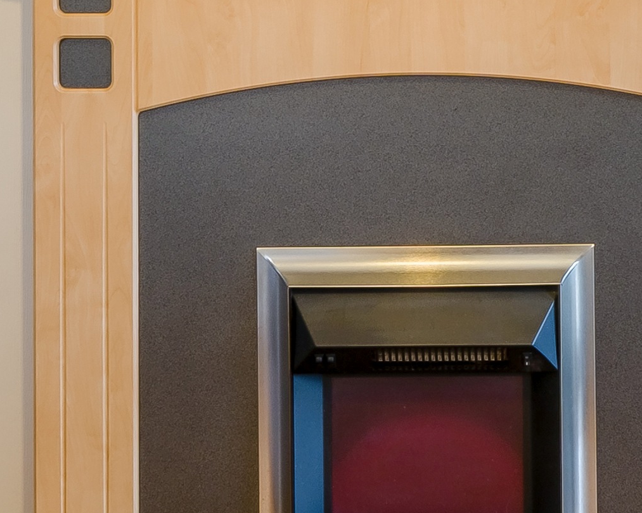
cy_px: -132
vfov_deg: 11.9
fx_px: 2390
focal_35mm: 126
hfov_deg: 15.2
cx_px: 496
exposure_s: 1/4
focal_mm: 16.5
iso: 100
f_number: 11
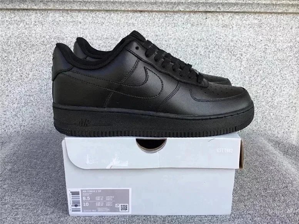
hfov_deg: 56.8
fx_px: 276
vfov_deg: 44.1
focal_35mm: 32
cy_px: 111
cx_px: 154
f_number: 2.4
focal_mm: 3.3
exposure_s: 1/130
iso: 25
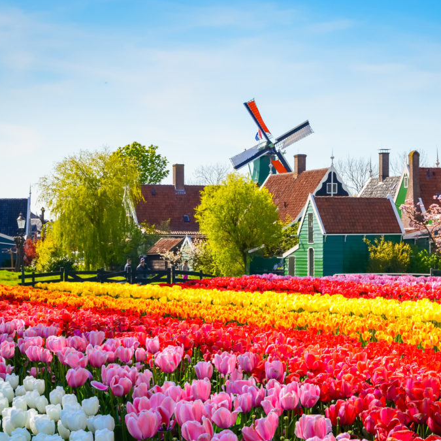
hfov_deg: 16.1
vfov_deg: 16.1
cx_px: 304
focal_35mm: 108
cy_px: 220
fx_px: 1557
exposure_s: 1/400
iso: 200
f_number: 10
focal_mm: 56
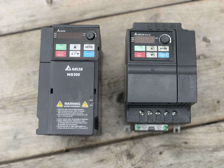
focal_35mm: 52
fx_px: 336
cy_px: 84
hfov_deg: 36.8
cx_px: 112
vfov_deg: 28.0
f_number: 2.4
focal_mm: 6
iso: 25
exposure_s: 1/122
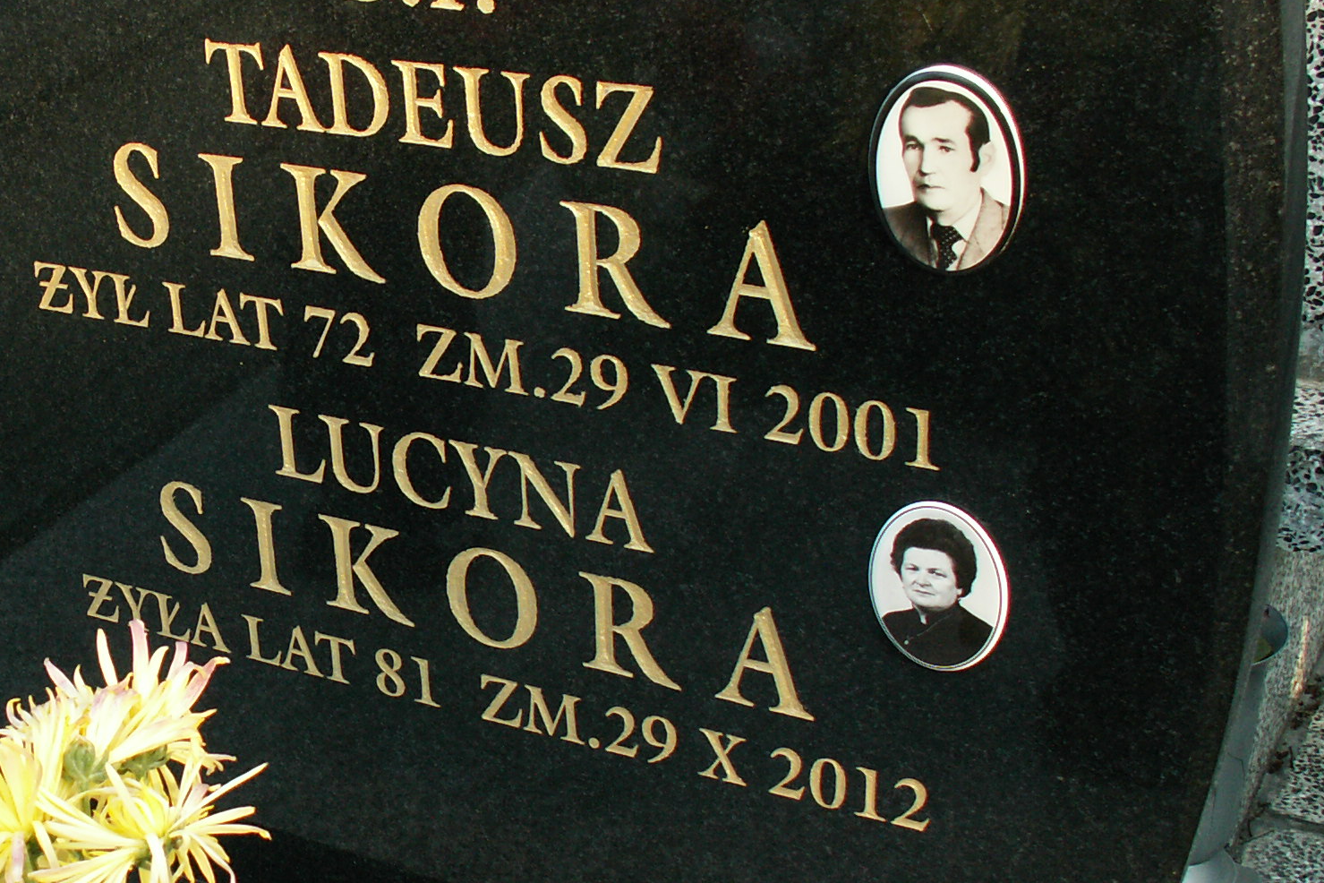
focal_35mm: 63
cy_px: 267
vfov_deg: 21.5
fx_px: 2317
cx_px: 573
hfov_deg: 31.9
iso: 50
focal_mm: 5.86
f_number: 4
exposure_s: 1/100
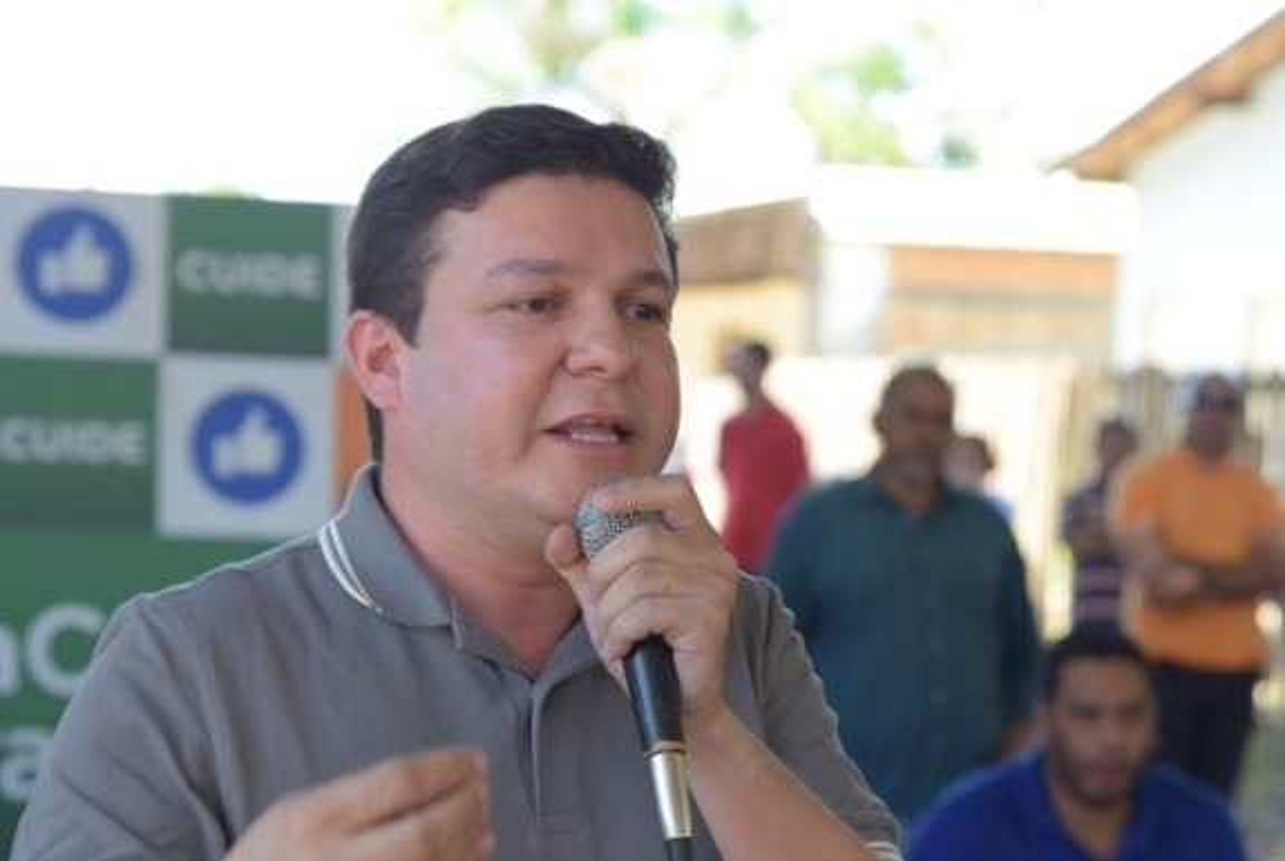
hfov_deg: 19.4
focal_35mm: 105
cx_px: 642
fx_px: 3753
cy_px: 430
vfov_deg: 13.1
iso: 500
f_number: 4
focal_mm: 70
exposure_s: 1/200
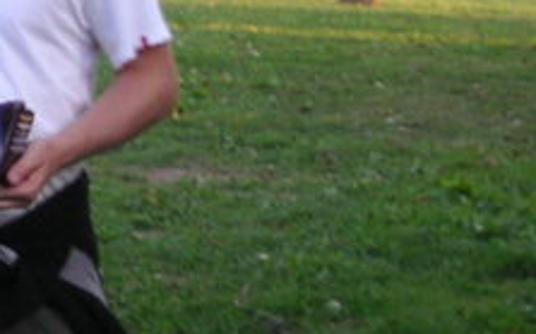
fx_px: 2058
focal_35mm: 141
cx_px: -204
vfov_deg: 9.2
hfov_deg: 14.1
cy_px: 43
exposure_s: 1/45
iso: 50
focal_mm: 6.1
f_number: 2.8
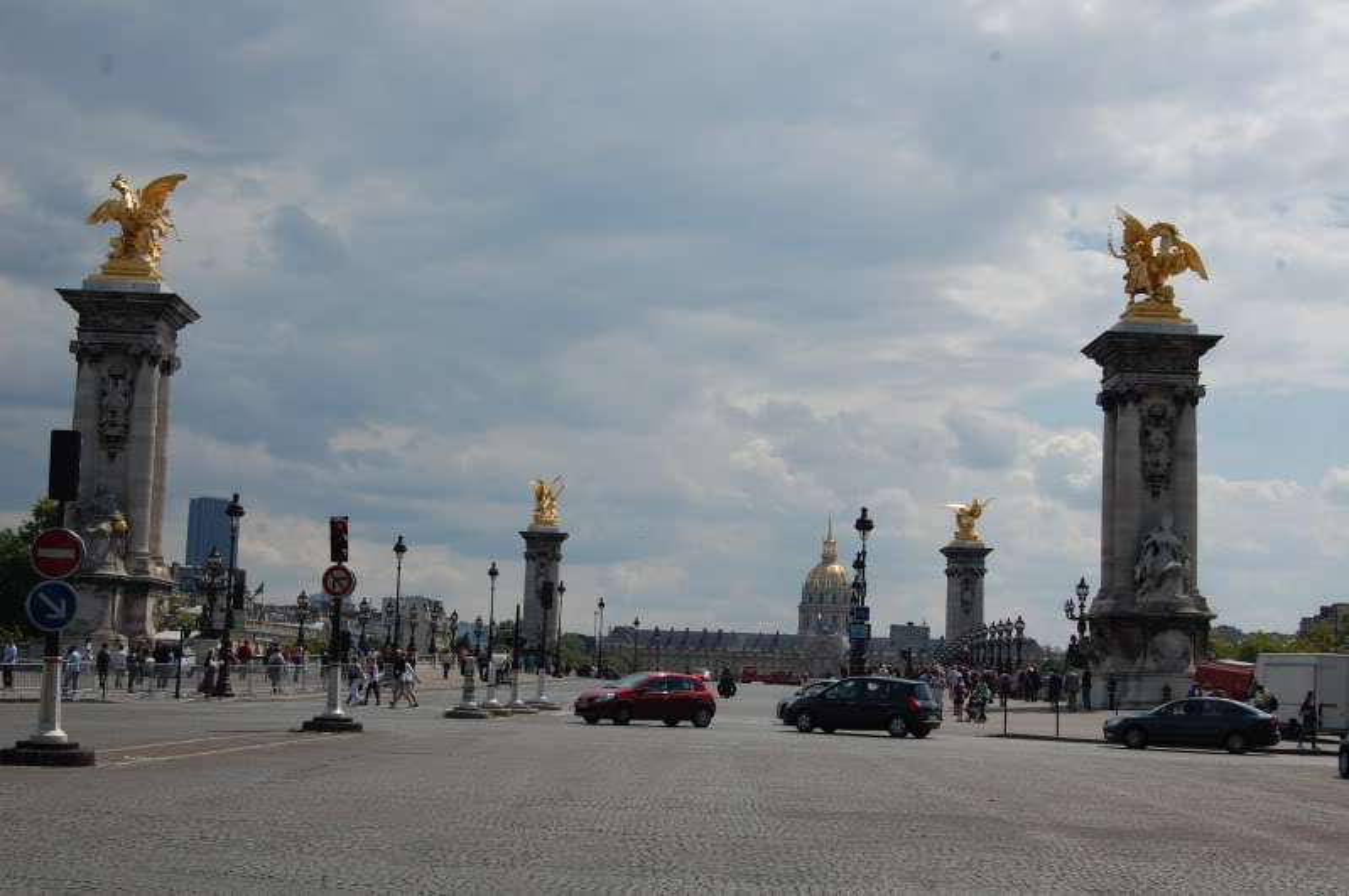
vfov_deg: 25.7
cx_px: 674
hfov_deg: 37.9
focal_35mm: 52
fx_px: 1965
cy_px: 448
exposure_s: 1/500
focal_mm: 35
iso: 200
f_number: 11
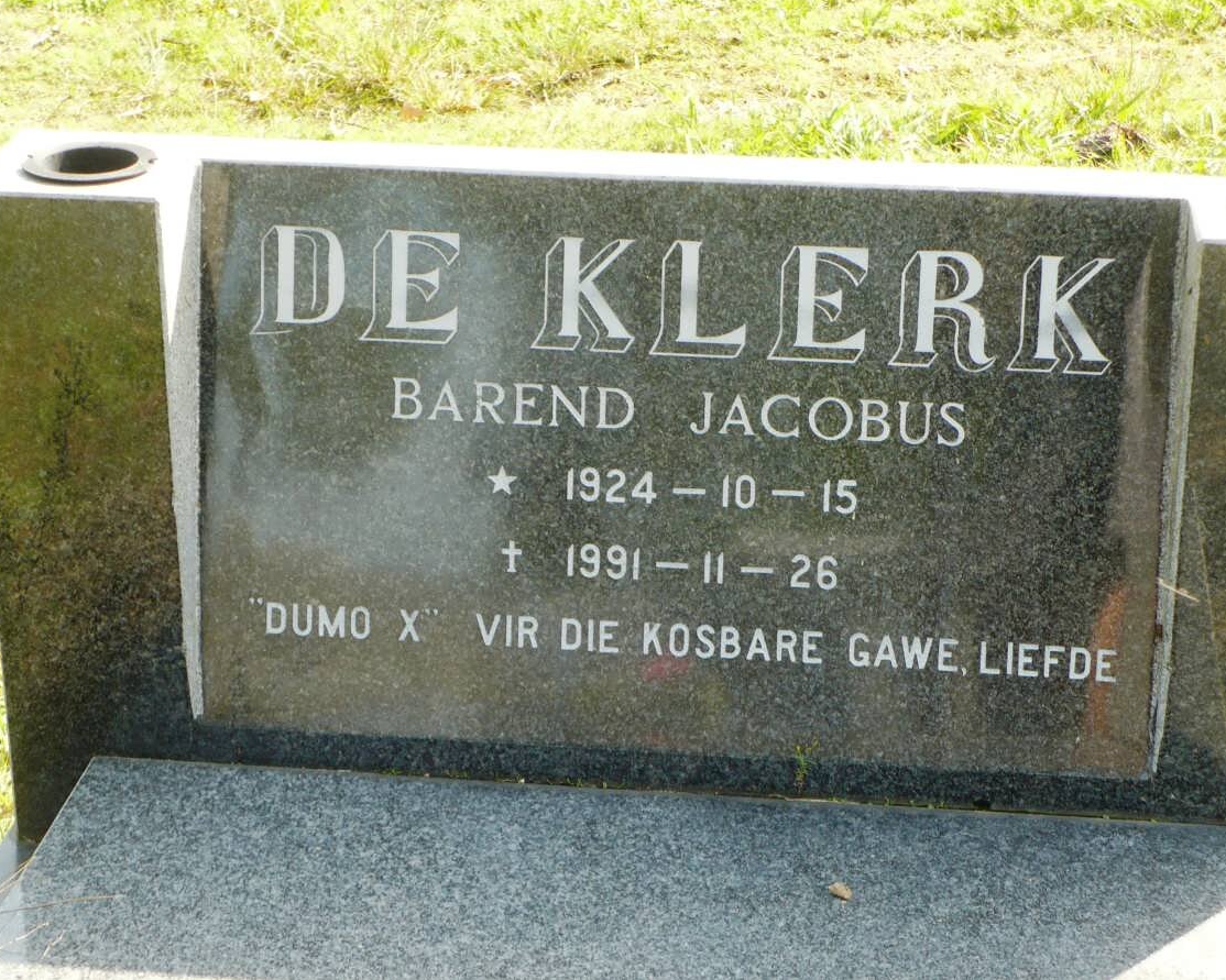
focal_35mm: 82
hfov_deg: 23.3
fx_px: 2975
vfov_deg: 18.7
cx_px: 644
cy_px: 486
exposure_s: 1/160
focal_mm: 12.9
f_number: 3.3
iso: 100
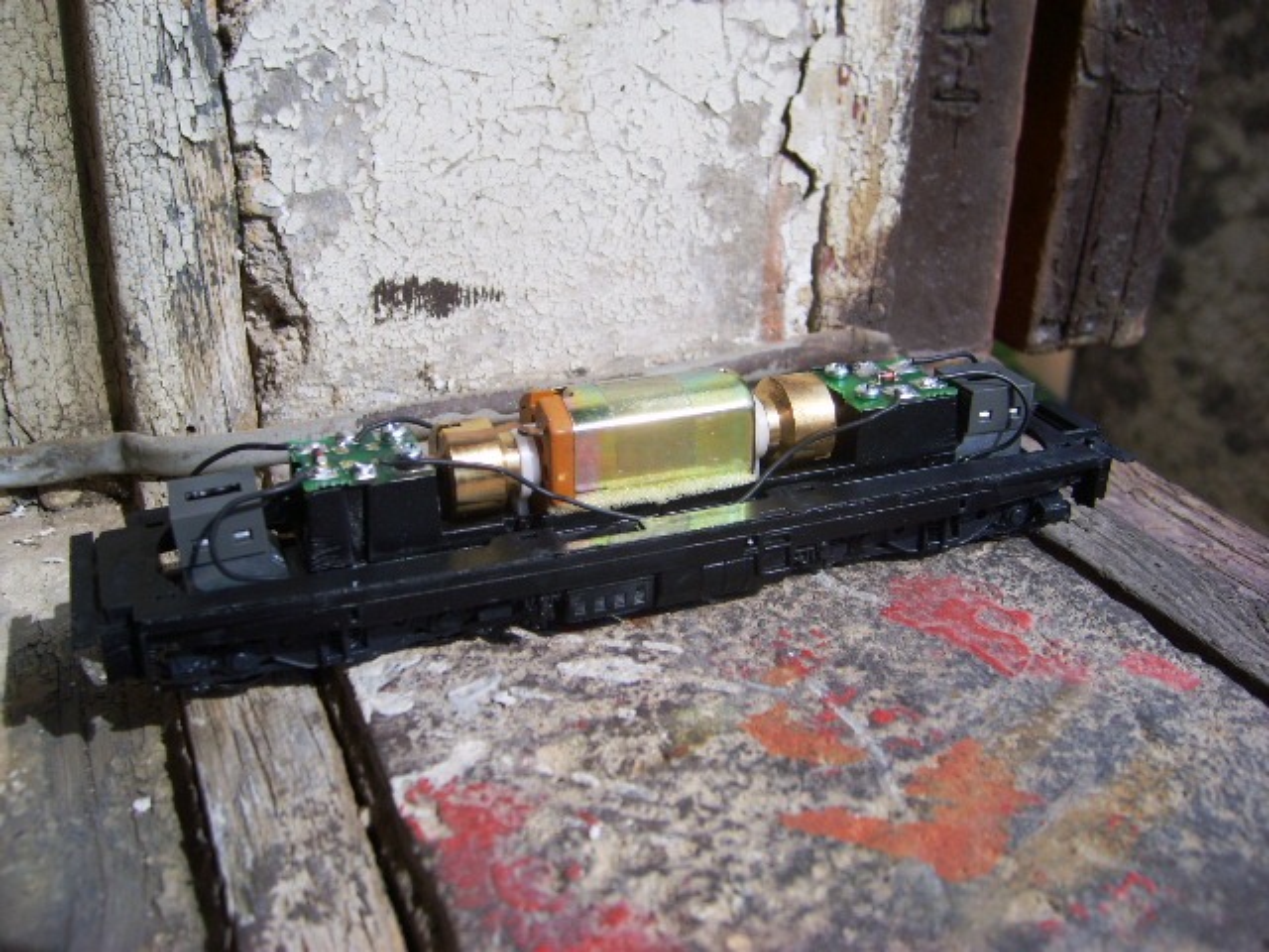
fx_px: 1283
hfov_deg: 52.6
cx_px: 634
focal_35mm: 35
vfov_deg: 40.7
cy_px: 476
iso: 50
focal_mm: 5.8
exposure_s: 1/1000
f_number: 2.8
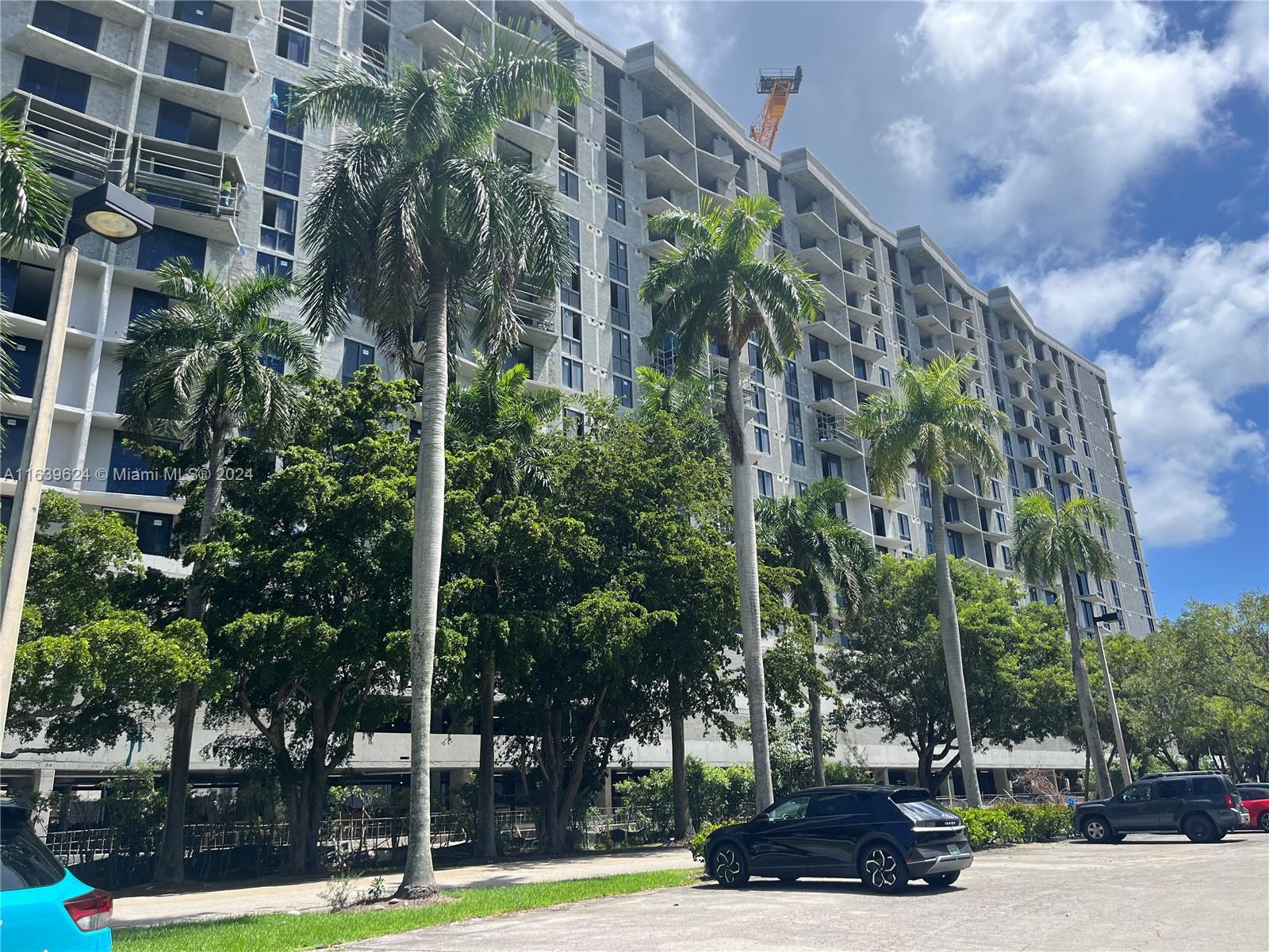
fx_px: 953
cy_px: 476
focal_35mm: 26
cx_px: 634
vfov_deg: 53.1
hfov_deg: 67.3
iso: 50
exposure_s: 1/2179
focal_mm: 5.1
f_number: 1.6
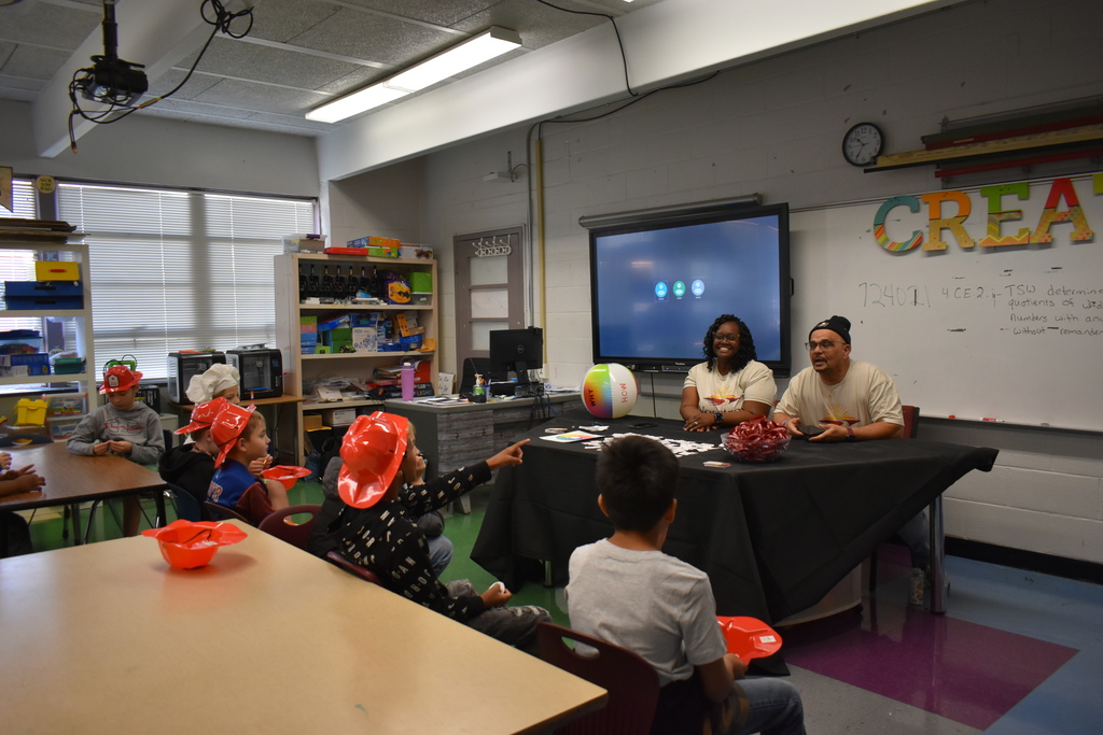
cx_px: 552
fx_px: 827
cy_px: 368
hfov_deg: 67.4
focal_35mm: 27
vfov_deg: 47.9
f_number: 3.5
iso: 800
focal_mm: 18
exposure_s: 1/160
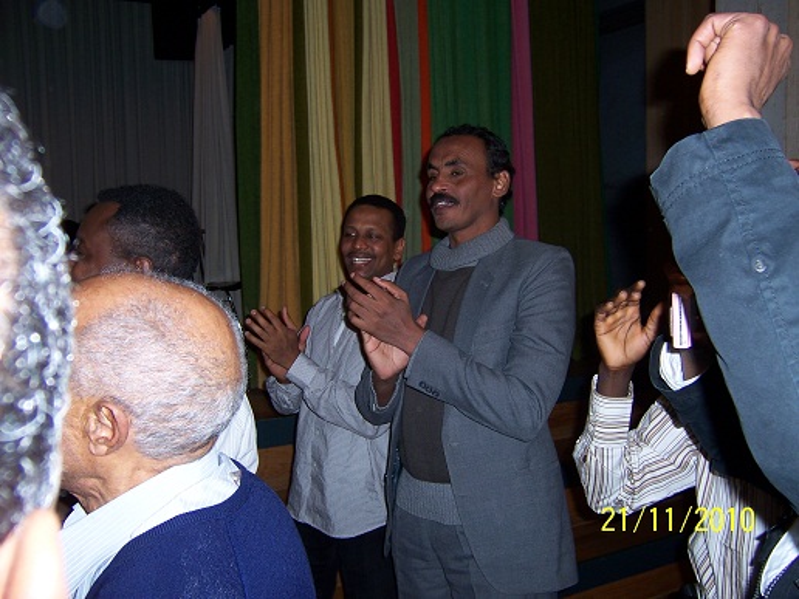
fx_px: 762
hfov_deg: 55.4
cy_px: 300
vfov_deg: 42.9
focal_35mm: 33
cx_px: 400
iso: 80
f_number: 2.8
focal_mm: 5.5
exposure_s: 1/60
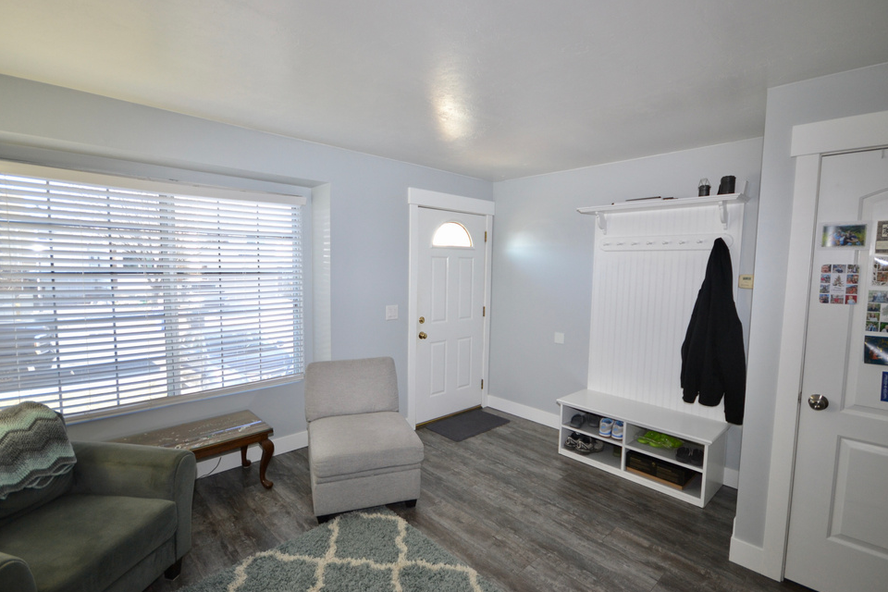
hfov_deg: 96.7
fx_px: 395
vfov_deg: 73.7
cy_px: 292
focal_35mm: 16
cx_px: 439
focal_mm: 10
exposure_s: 1/60
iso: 500
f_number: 4
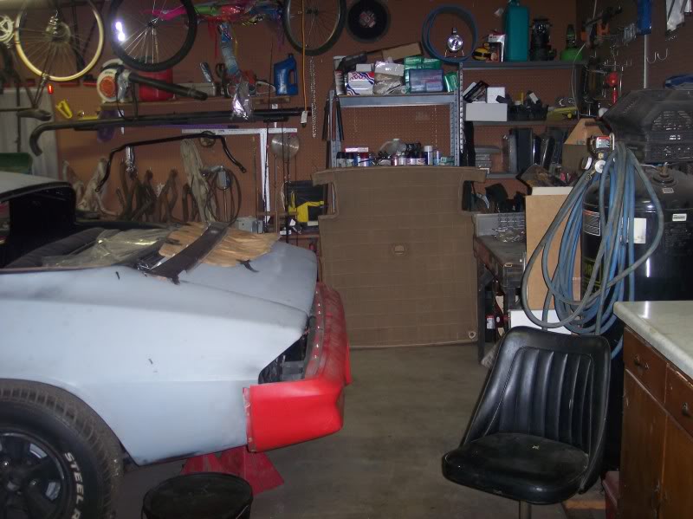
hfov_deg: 49.0
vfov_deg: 37.7
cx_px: 346
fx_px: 760
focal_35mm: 38
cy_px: 260
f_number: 2.8
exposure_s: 1/30
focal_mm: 8
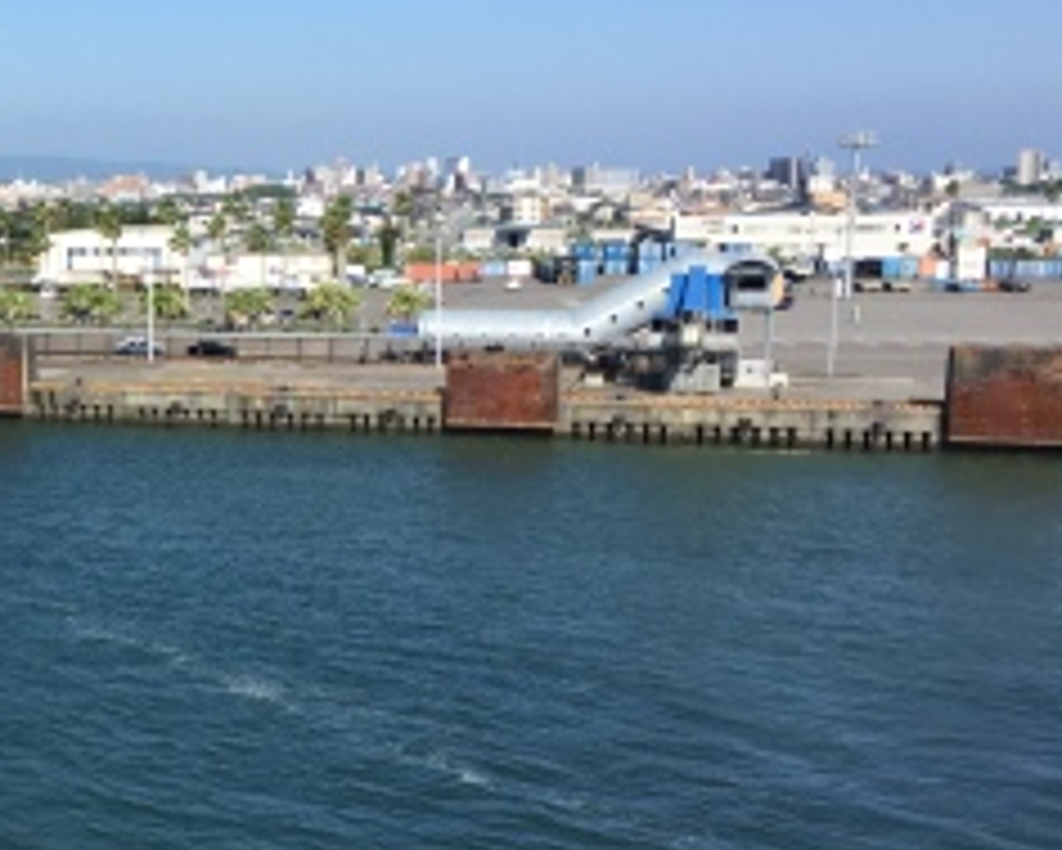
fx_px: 1887
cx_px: -18
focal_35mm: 60
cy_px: 398
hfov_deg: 29.2
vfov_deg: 25.4
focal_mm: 4.15
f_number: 2.2
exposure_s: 1/1721
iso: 32
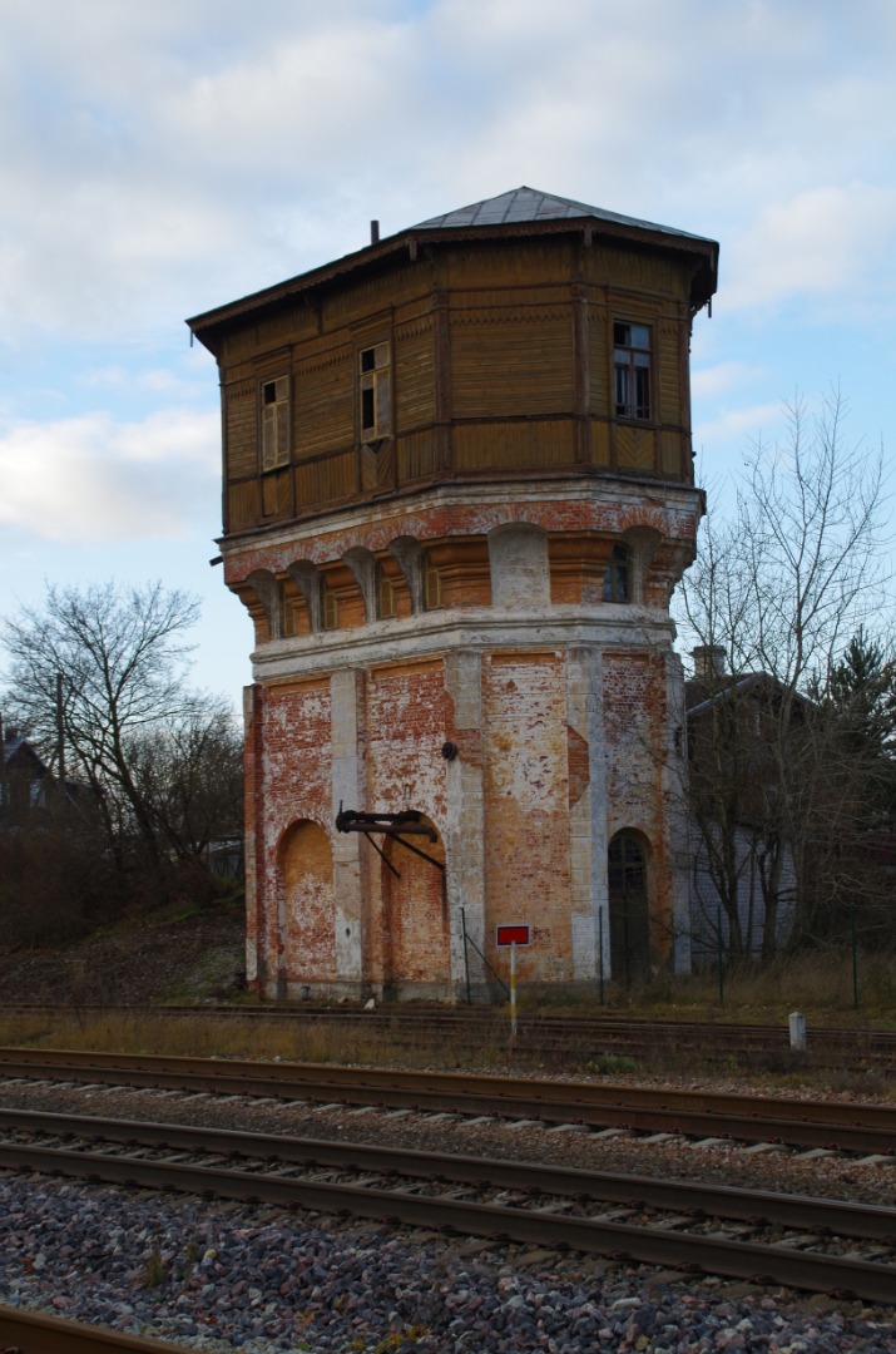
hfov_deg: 22.5
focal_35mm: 60
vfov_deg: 33.5
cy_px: 677
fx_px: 2251
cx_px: 448
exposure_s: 1/80
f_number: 11
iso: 250
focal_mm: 40
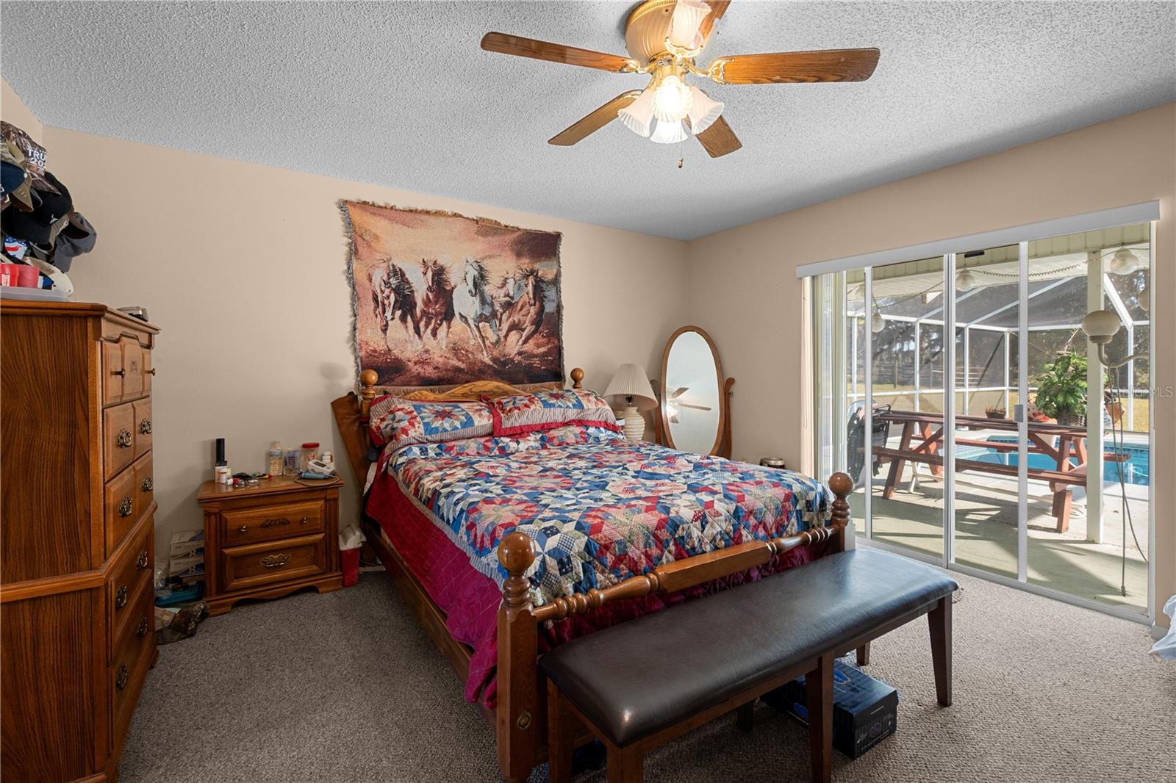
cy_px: 392
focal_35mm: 16
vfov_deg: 73.7
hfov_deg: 96.7
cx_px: 588
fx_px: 523
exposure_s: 1/10
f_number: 10
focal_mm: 16
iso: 1000
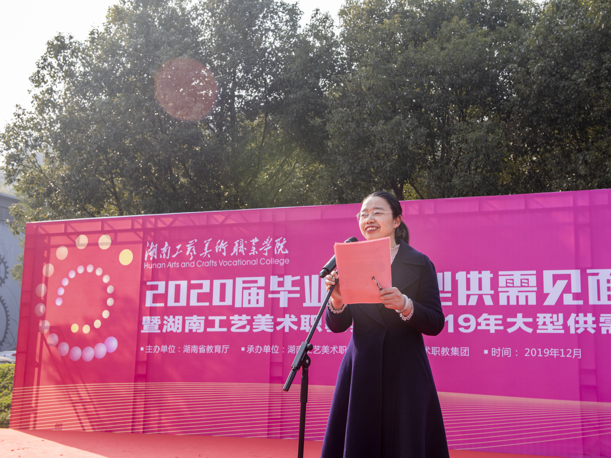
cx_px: 334
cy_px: 228
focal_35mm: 48
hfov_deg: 39.6
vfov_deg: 30.3
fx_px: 847
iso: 400
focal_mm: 44
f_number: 6.3
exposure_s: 1/400
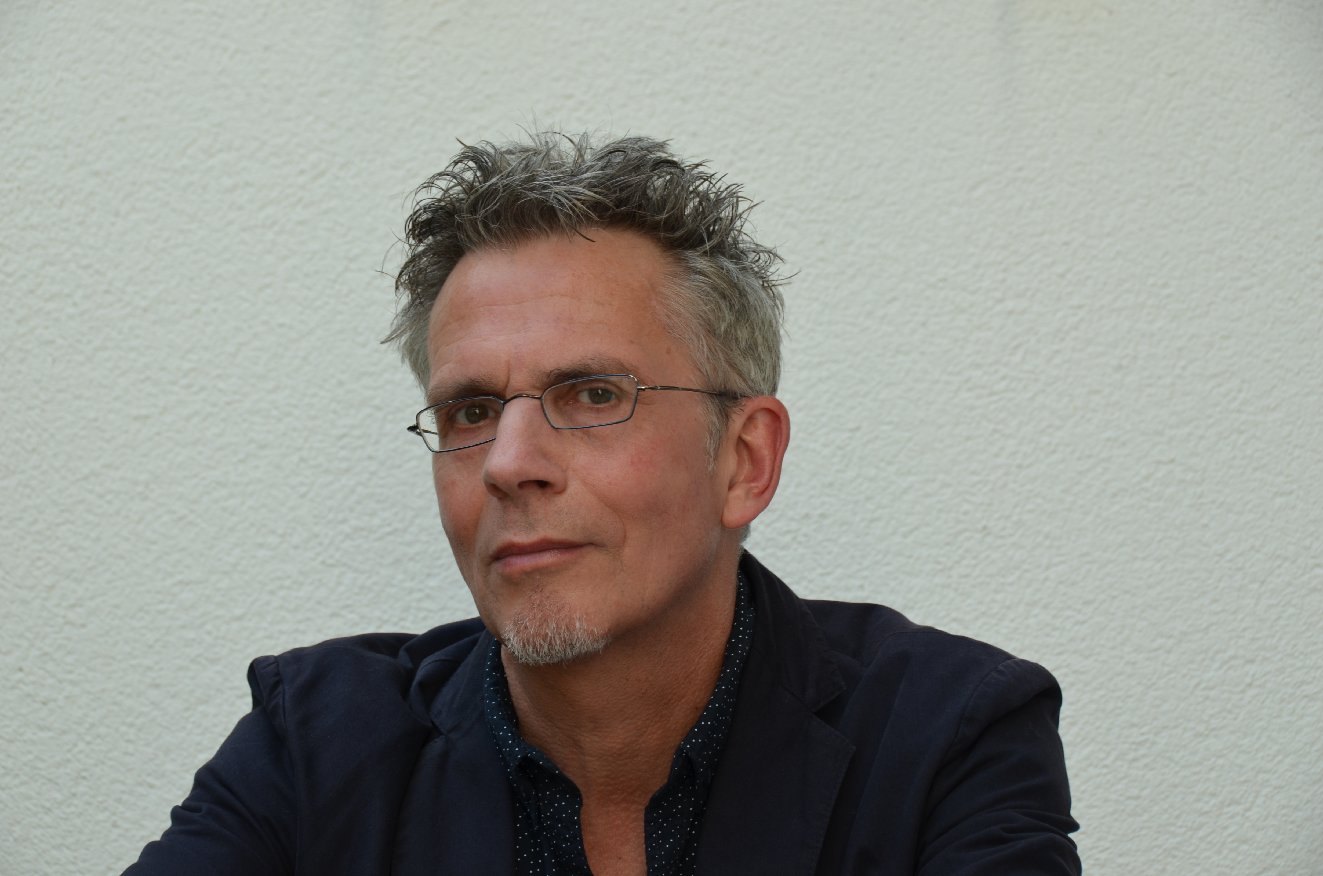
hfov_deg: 19.5
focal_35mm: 105
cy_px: 438
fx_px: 3851
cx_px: 662
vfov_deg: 13.0
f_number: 7.1
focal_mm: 70
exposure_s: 1/200
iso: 200
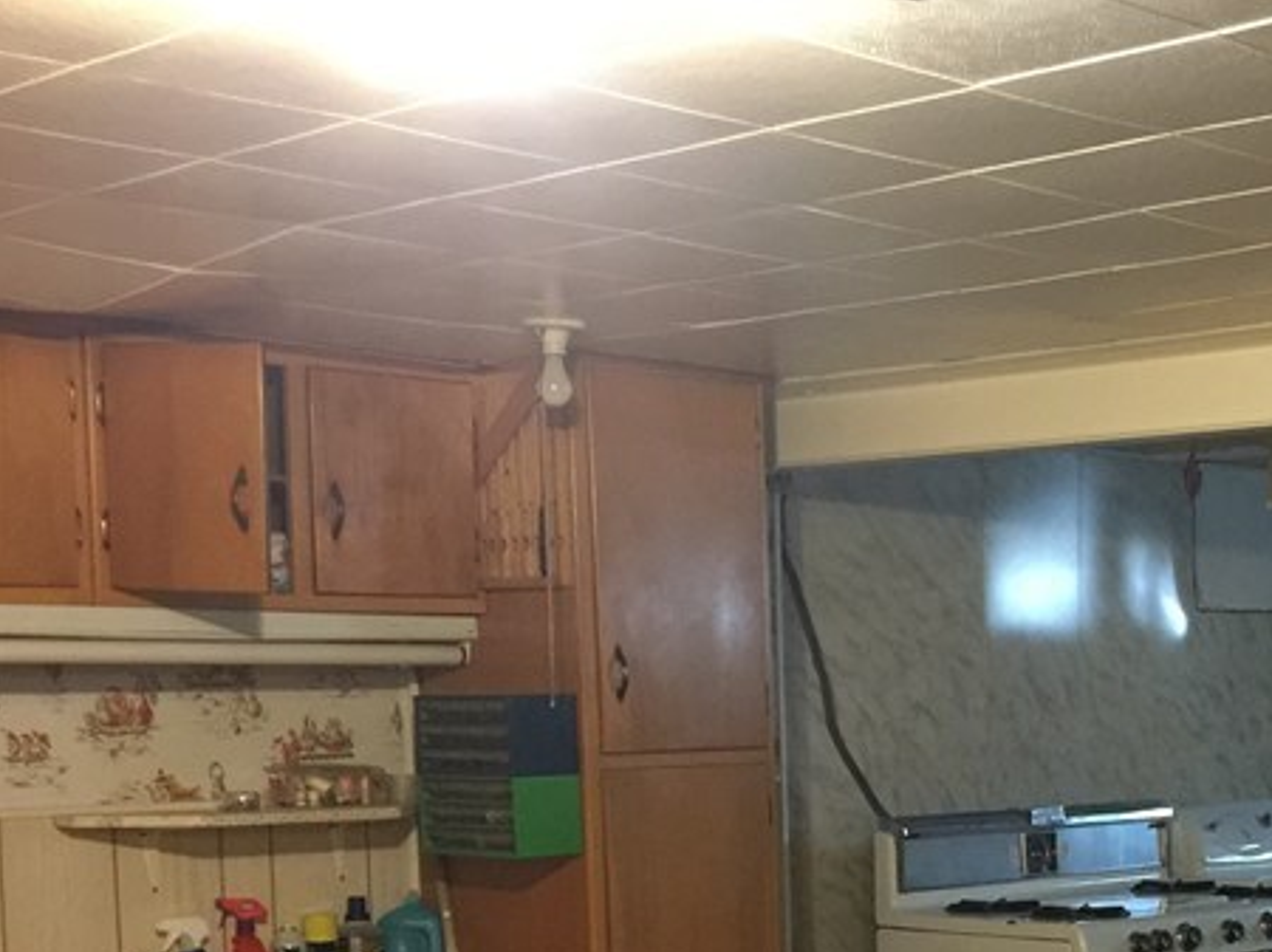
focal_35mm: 66
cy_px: 969
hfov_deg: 28.4
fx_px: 2424
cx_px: 1119
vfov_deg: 21.4
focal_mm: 4.15
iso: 160
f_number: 2.2
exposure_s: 1/8
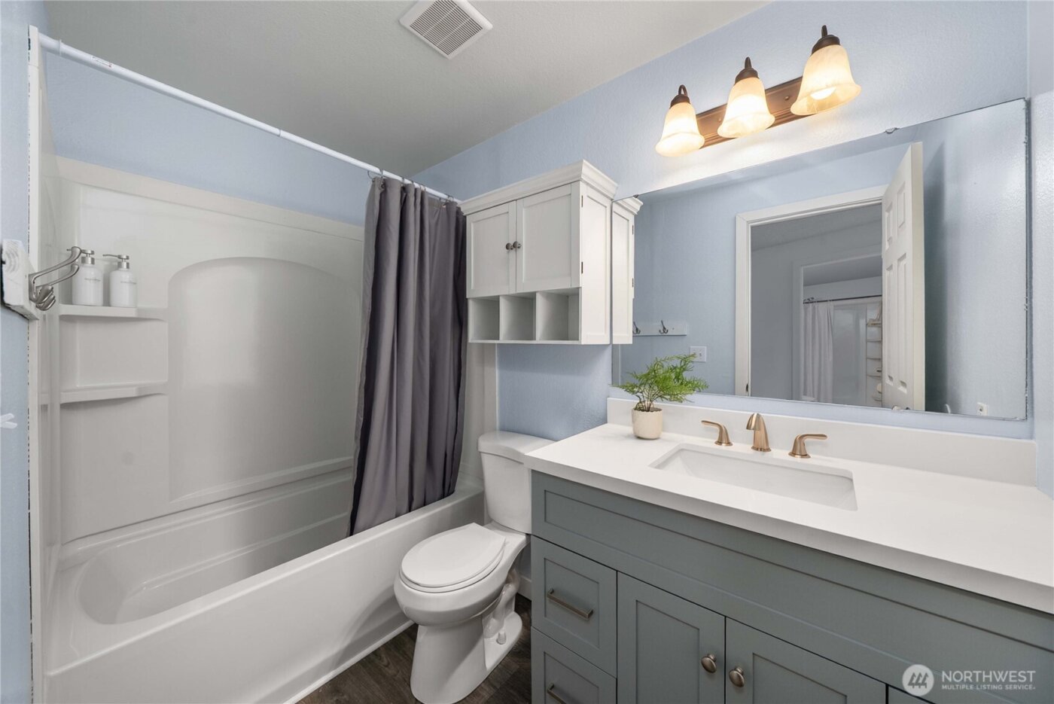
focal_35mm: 12
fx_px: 351
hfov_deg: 112.6
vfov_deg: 90.1
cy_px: 352
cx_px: 527
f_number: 7.1
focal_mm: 12
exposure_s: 1/8
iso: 1000
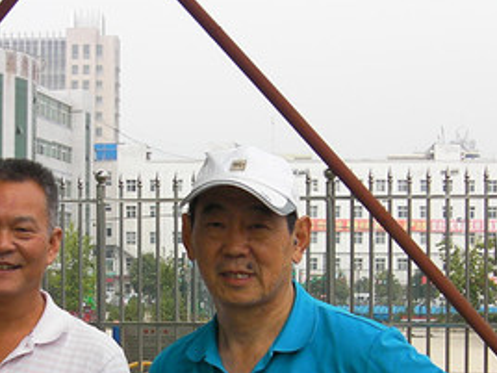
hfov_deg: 23.0
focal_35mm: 85
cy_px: 334
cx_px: 185
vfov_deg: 17.1
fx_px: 1220
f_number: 3.5
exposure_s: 1/320
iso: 50
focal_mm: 6.8
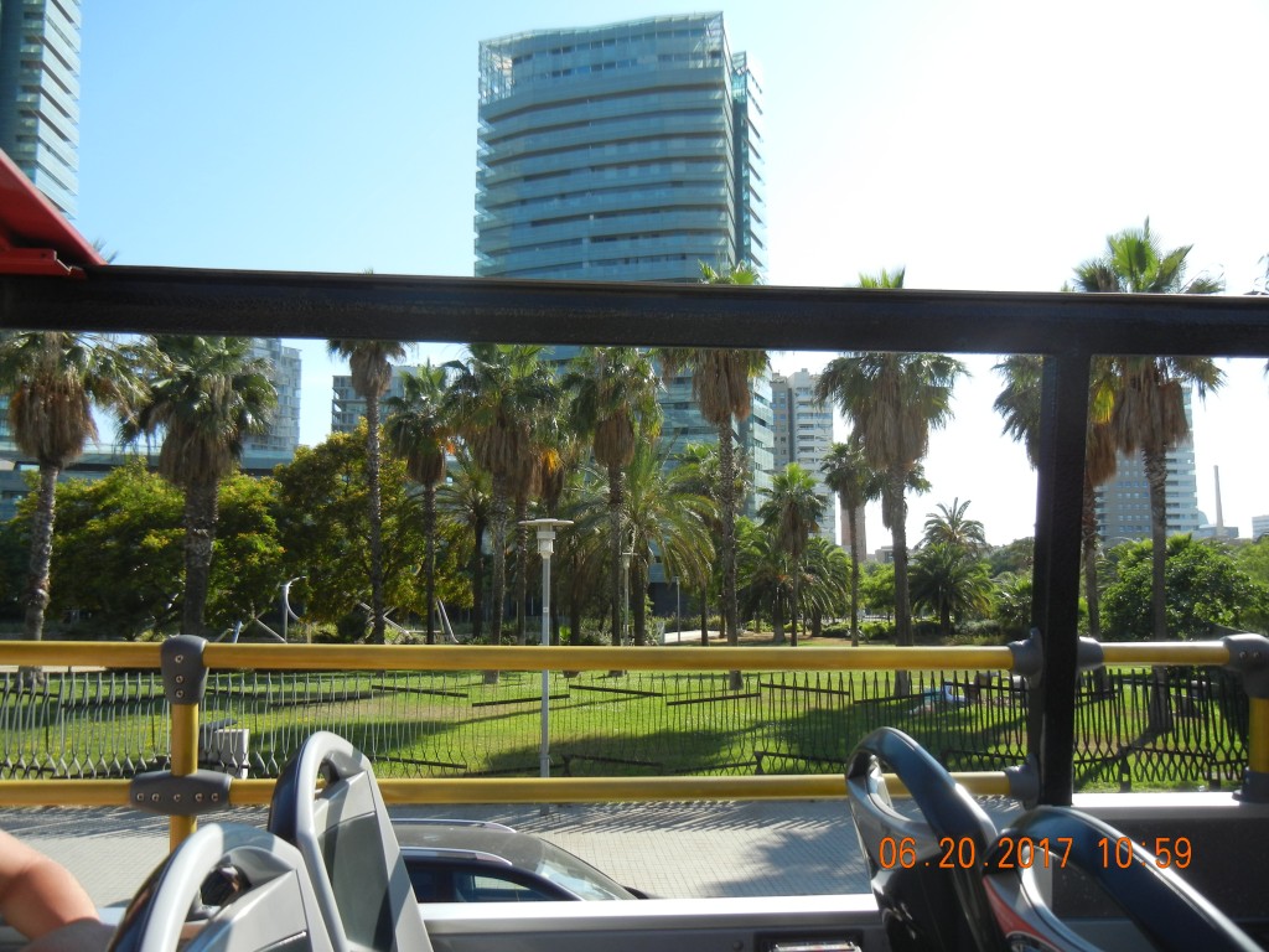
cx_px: 634
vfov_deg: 46.8
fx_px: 1100
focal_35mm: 30
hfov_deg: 60.0
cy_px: 476
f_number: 3.5
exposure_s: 1/824
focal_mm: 5.4
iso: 160
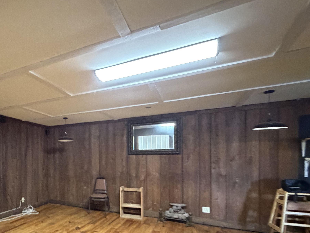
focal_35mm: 24
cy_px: 159
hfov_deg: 63.8
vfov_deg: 55.4
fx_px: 215
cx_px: 52
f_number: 2.2
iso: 1000
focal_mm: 2.22
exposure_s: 1/40
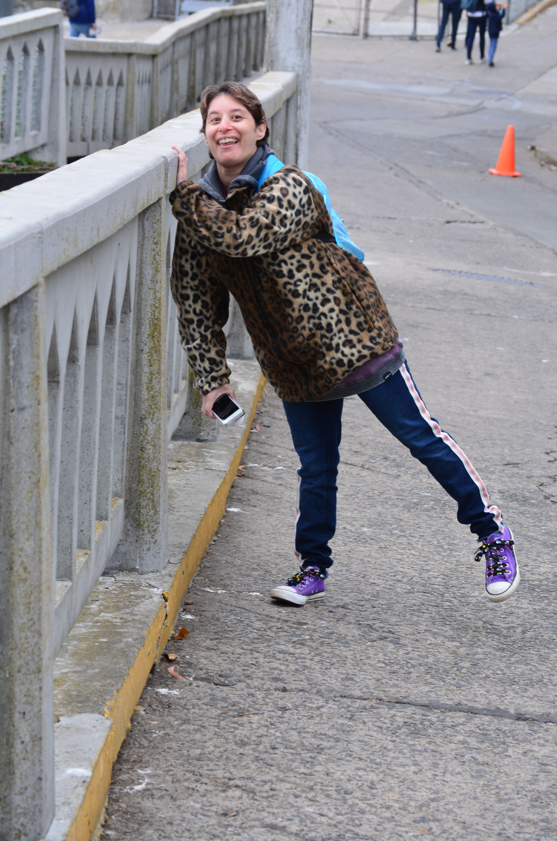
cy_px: 420
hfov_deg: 10.6
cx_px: 278
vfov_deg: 15.9
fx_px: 3007
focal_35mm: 129
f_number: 10
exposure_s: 1/80
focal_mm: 86
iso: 200
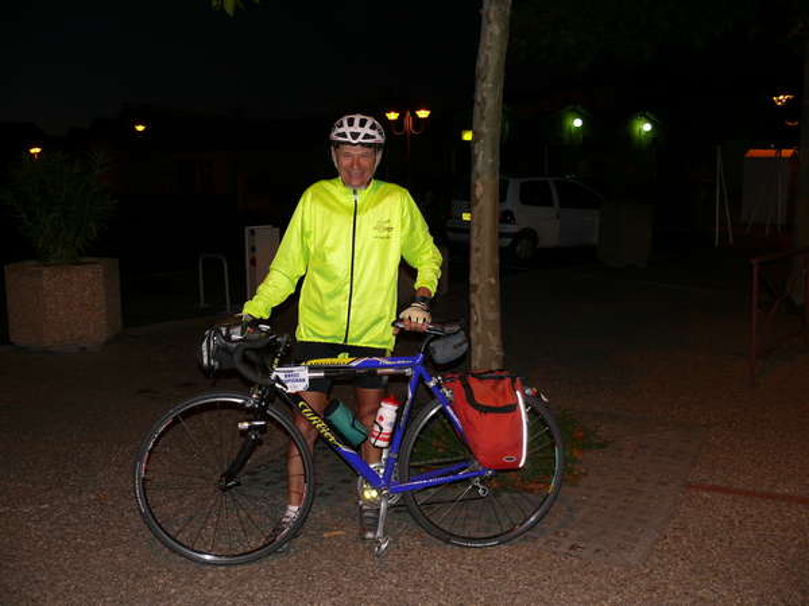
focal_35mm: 35
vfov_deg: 40.7
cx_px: 404
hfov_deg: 52.6
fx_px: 818
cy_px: 303
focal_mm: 7.4
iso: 100
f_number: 2.8
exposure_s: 1/30
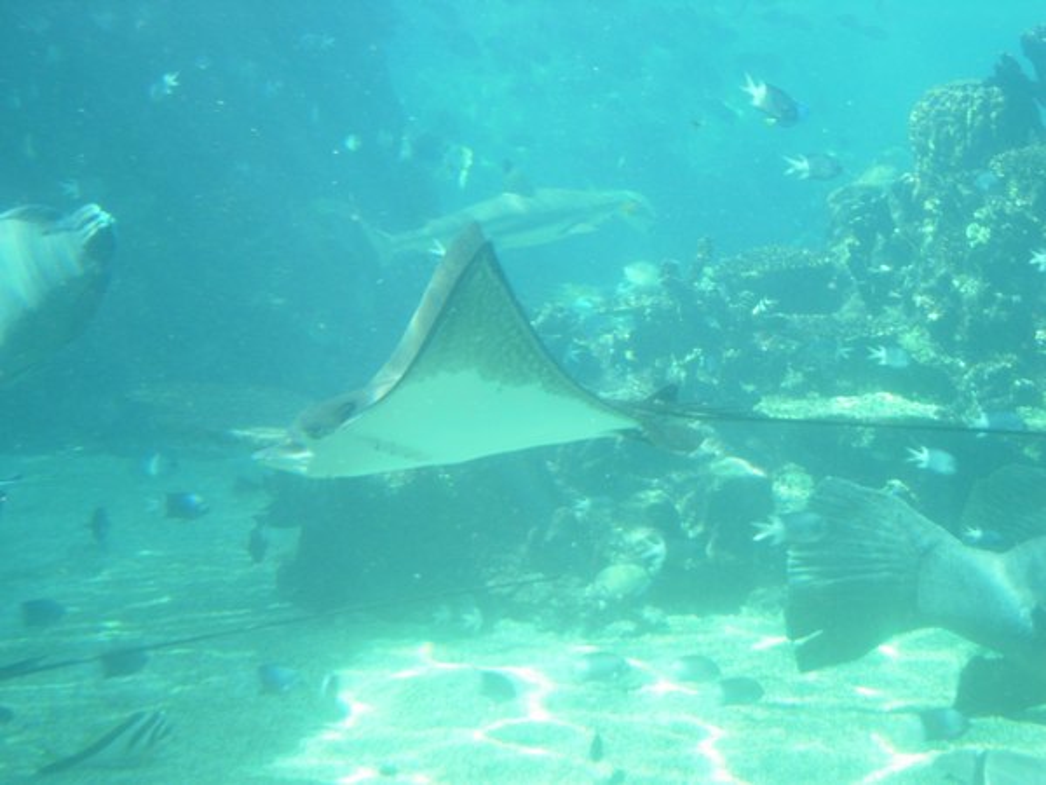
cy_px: 392
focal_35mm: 72
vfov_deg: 20.4
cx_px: 523
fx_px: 2176
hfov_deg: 27.0
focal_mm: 14.9
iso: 79
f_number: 3.7
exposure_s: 1/46.5
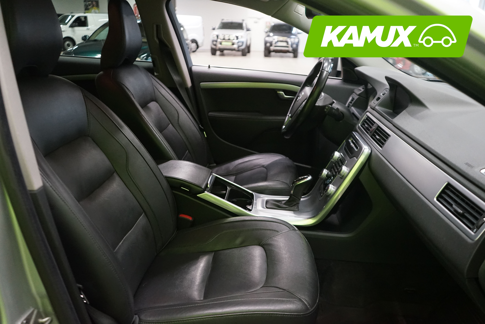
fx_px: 391
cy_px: 162
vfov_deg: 45.0
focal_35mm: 29
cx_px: 242
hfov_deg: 63.7
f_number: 3.5
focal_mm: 29
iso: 4000
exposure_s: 1/160
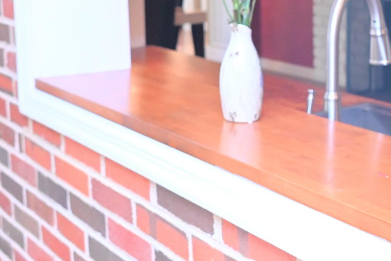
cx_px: 307
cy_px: 12
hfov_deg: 27.9
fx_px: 771
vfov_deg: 18.8
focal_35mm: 71
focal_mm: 24
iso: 3200
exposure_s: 1/125
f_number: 4
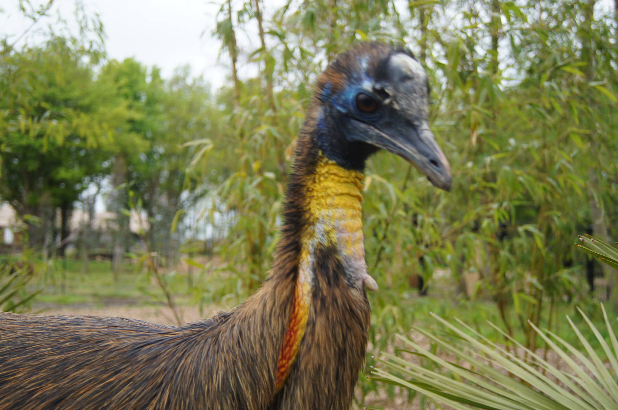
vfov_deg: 29.8
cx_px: 309
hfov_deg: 43.6
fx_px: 772
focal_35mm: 45
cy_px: 205
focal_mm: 30
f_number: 4.5
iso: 100
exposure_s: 1/60
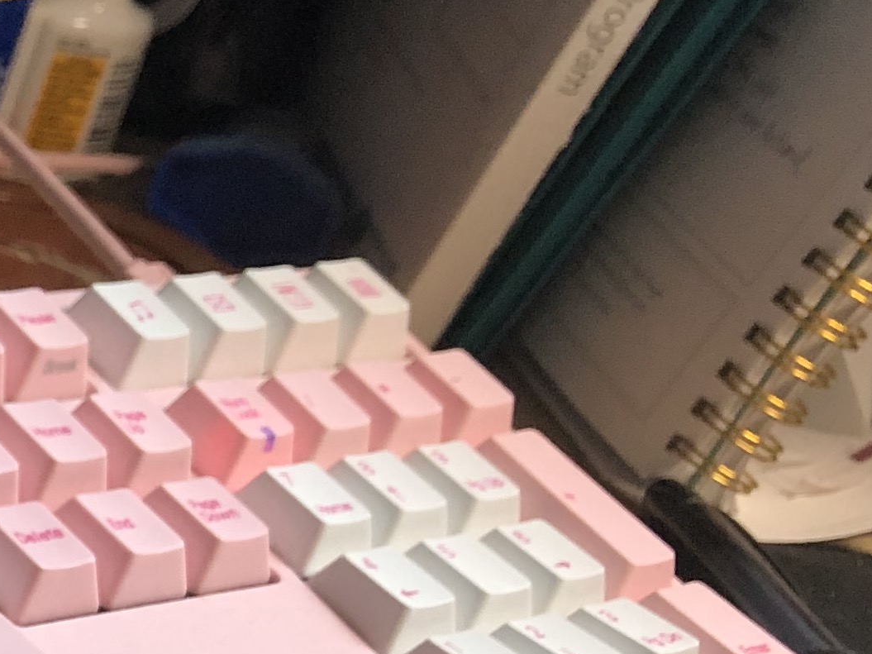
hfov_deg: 15.4
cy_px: 772
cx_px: -776
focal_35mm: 107
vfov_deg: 13.5
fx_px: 2695
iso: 40
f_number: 1.8
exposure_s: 1/32
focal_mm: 3.99
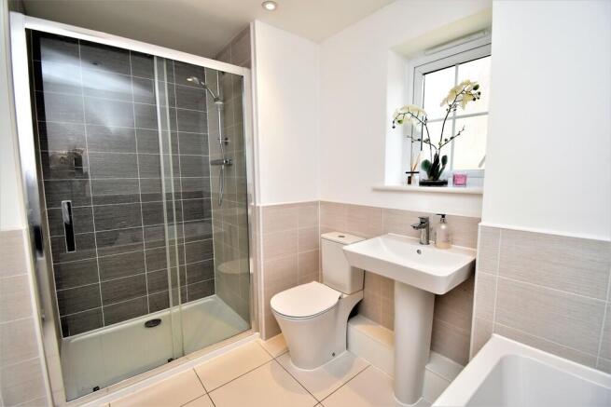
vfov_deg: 77.4
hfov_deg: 100.4
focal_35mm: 15
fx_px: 255
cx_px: 306
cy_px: 204
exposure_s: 1/125
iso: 450
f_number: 5.6
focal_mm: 10
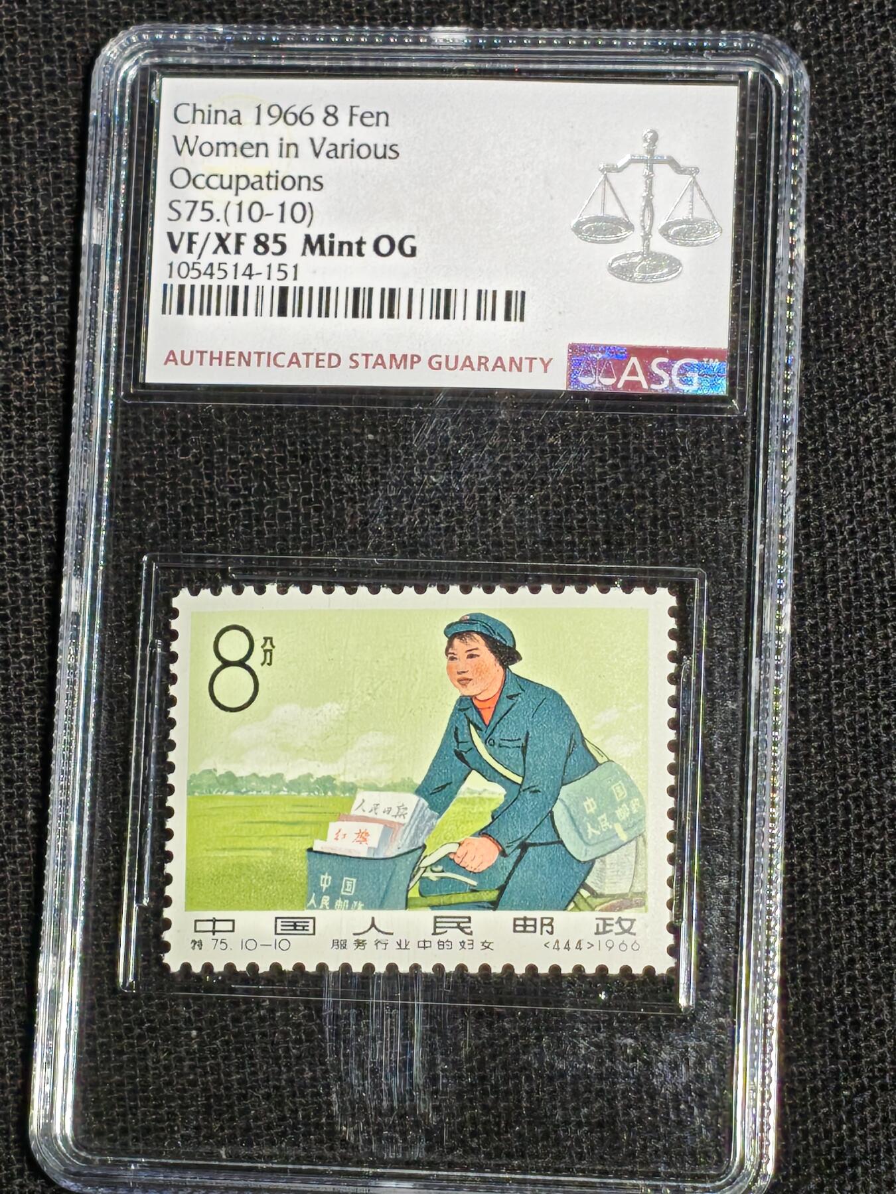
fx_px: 4176
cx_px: 448
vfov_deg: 16.3
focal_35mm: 121
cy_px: 597
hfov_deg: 12.2
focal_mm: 4.94
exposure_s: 1/490
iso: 50
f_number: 1.5
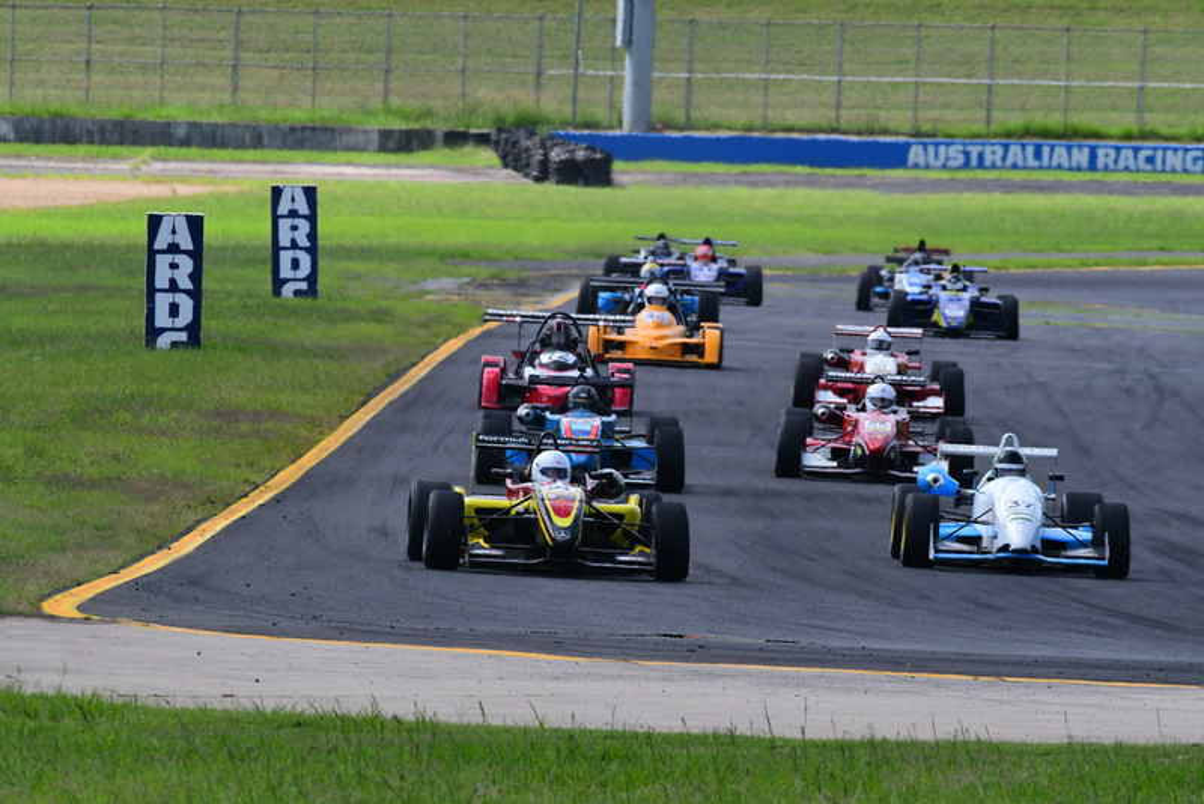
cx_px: 602
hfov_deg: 3.4
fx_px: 20575
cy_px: 402
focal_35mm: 615
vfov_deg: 2.2
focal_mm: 410
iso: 800
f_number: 13
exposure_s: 1/640
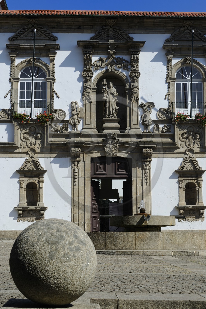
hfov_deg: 19.4
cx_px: 103
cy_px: 154
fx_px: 601
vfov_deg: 28.8
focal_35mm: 70
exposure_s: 1/160
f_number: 18
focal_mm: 70
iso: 200
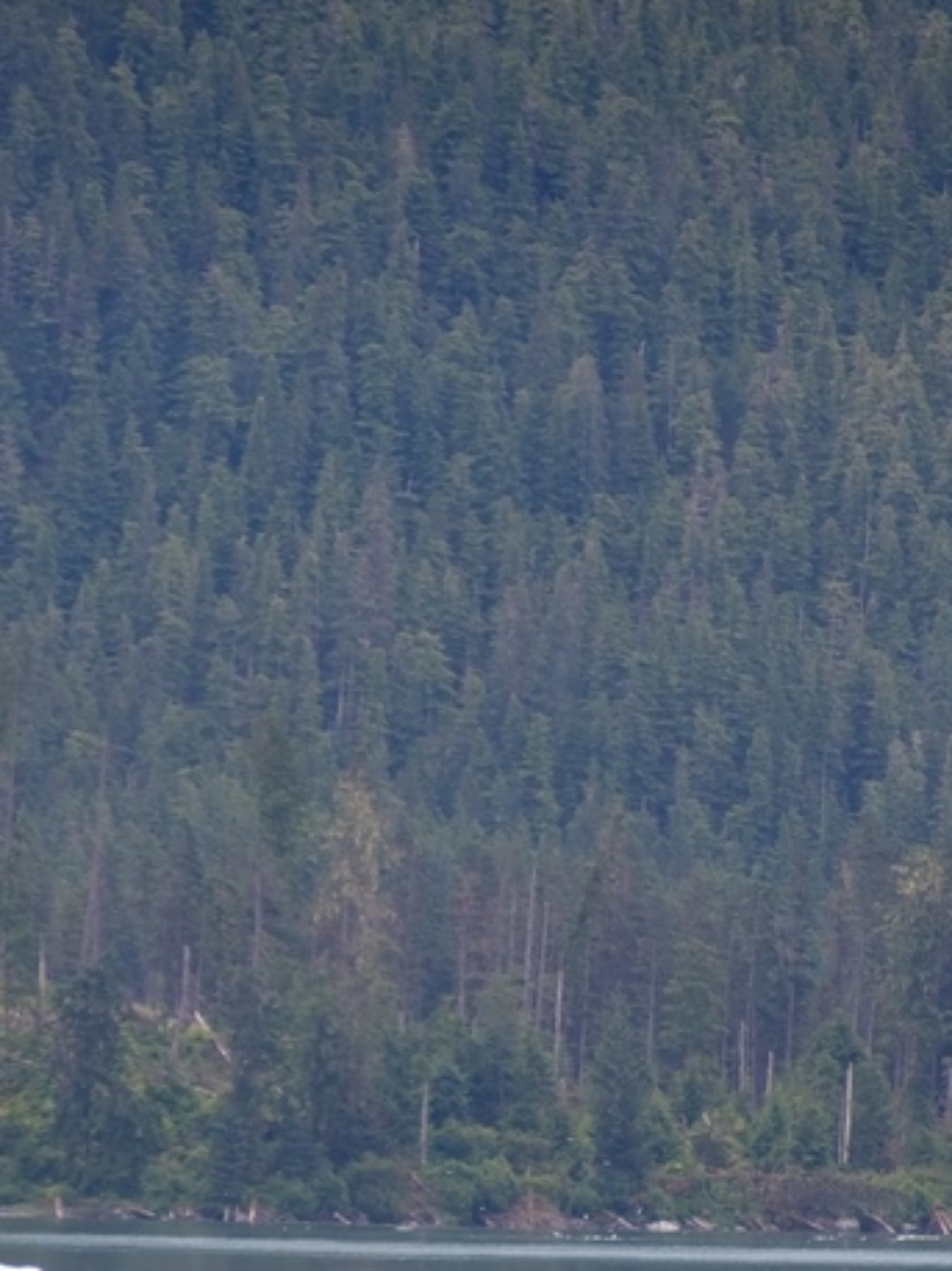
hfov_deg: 1.8
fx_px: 29619
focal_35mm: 807
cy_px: 1171
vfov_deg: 2.5
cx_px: 316
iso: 320
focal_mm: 300
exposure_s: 1/640
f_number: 5.6
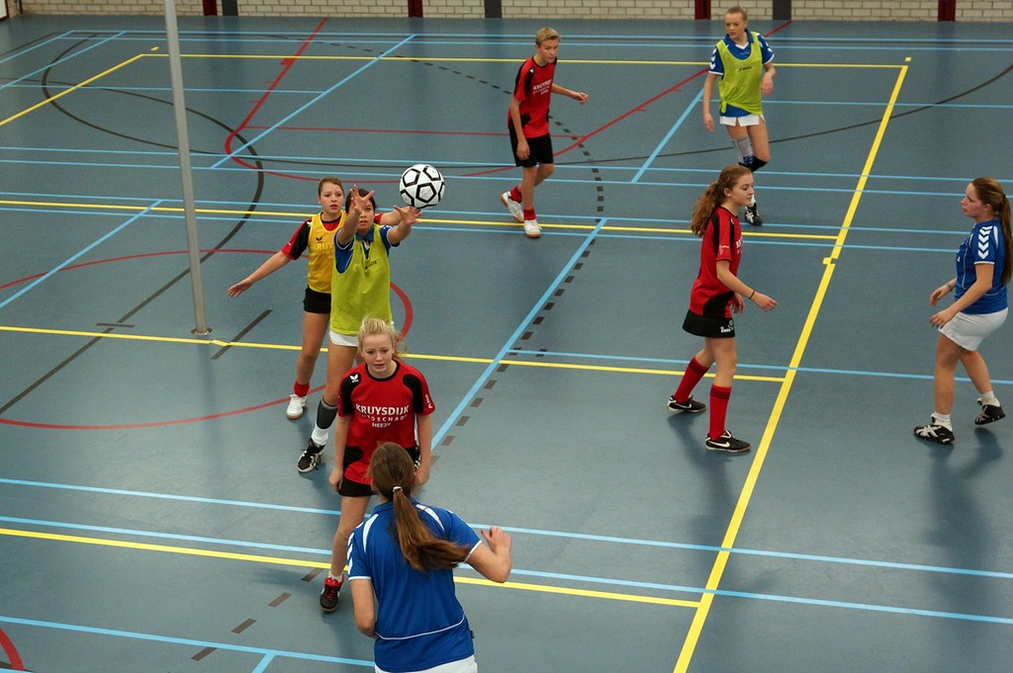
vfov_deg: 25.7
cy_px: 336
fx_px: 1476
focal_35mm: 52
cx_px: 506
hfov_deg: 37.9
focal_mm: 35
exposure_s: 1/200
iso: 800
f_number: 3.2
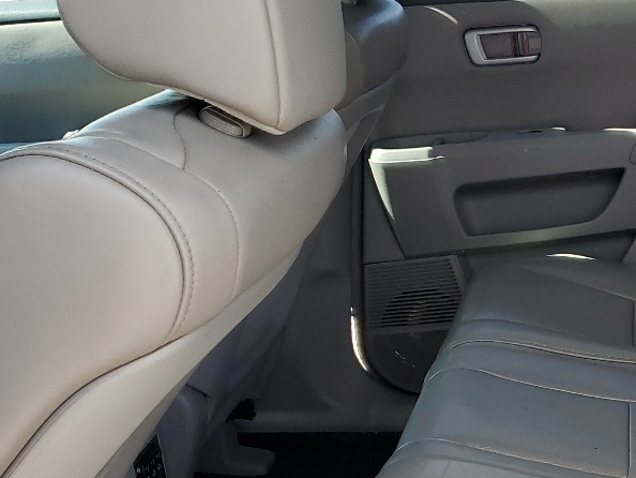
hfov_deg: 26.9
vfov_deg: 20.8
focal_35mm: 70
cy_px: 379
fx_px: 1287
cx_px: 565
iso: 50
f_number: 1.5
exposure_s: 1/455
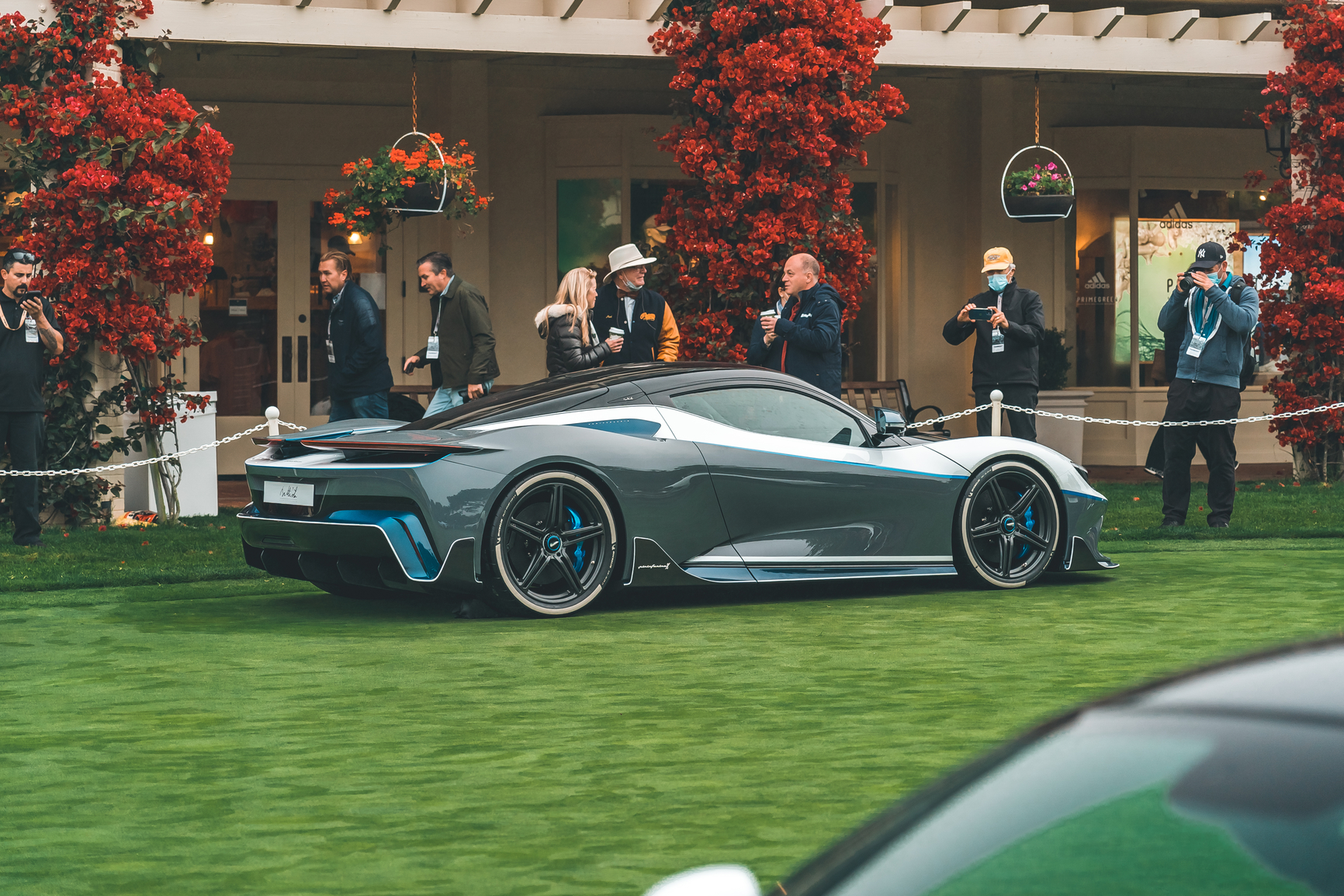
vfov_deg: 13.0
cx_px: 672
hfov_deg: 19.5
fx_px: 3919
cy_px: 448
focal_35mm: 105
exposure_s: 1/250
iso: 400
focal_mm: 105
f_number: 4
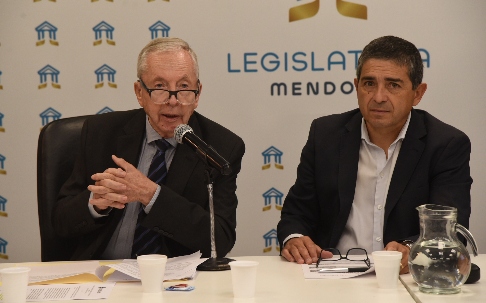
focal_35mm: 123
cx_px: 242
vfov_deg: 10.7
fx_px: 1629
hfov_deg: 17.0
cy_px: 143
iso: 2000
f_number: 5.6
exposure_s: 1/125
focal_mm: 120
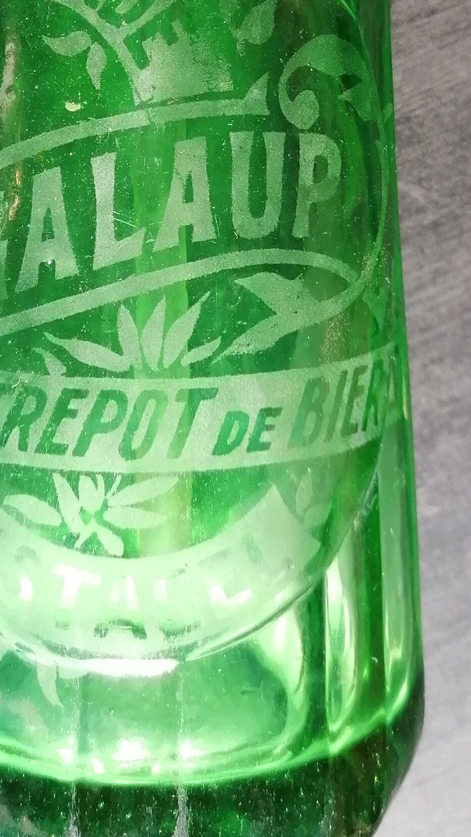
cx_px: 184
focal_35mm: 71
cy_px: -32
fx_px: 1576
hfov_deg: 17.0
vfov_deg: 27.7
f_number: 1.8
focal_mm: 4.75
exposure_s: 1/100
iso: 80
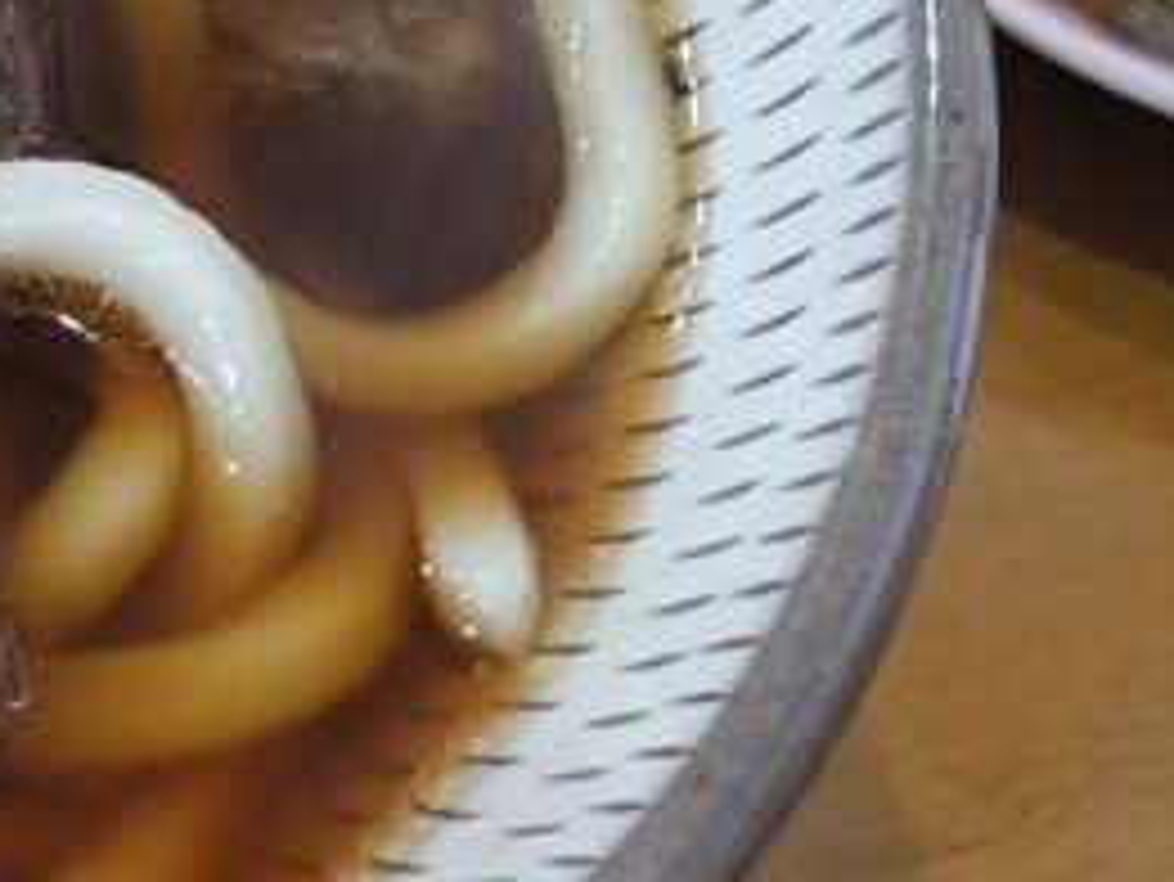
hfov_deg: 18.9
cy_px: -162
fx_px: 3325
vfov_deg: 14.6
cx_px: -238
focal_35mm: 98
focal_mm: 4.7
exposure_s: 1/24
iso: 1600
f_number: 1.7
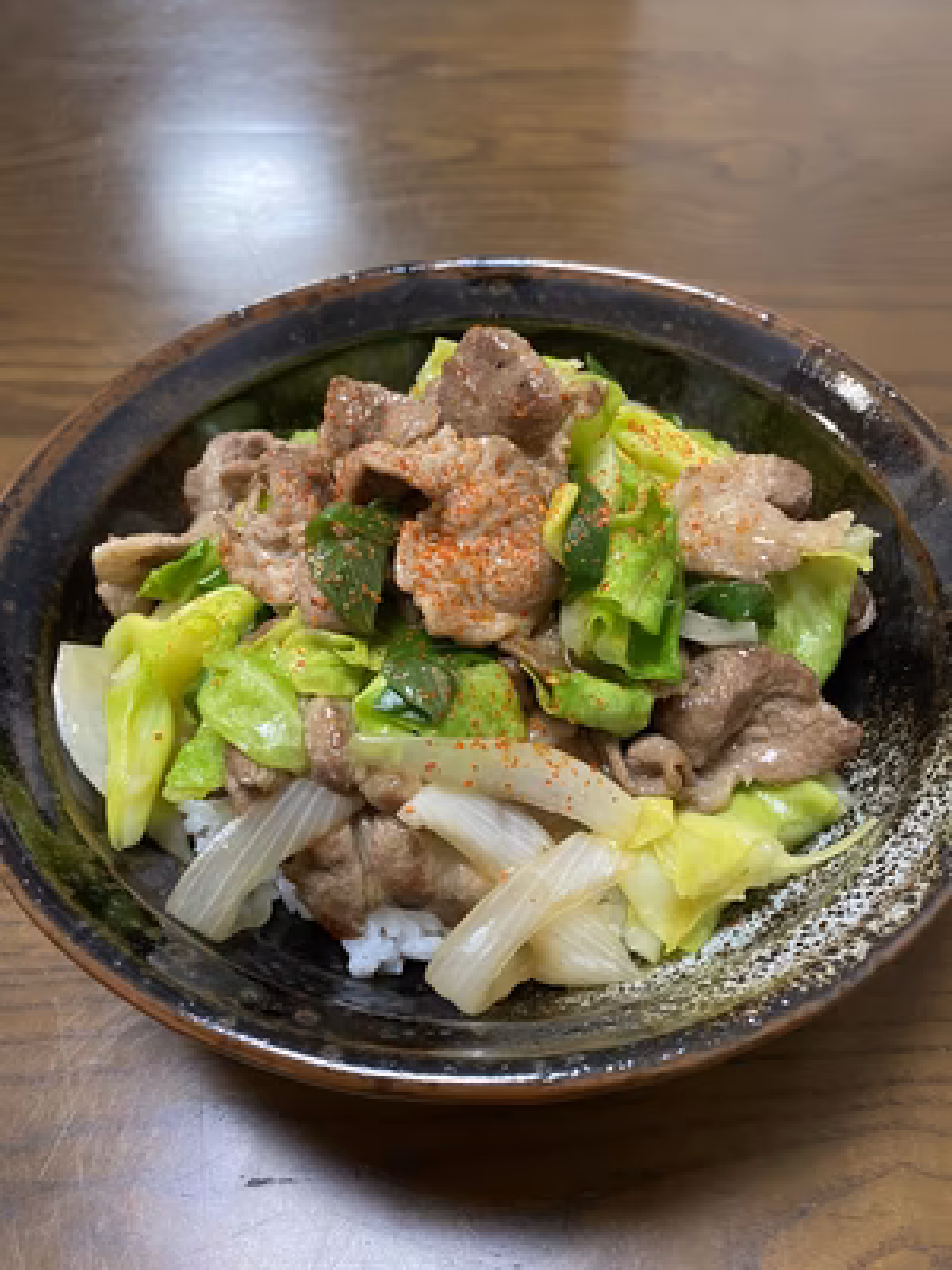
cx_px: 476
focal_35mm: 26
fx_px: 953
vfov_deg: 67.3
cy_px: 635
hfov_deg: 53.1
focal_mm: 4.25
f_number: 1.8
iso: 320
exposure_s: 1/60
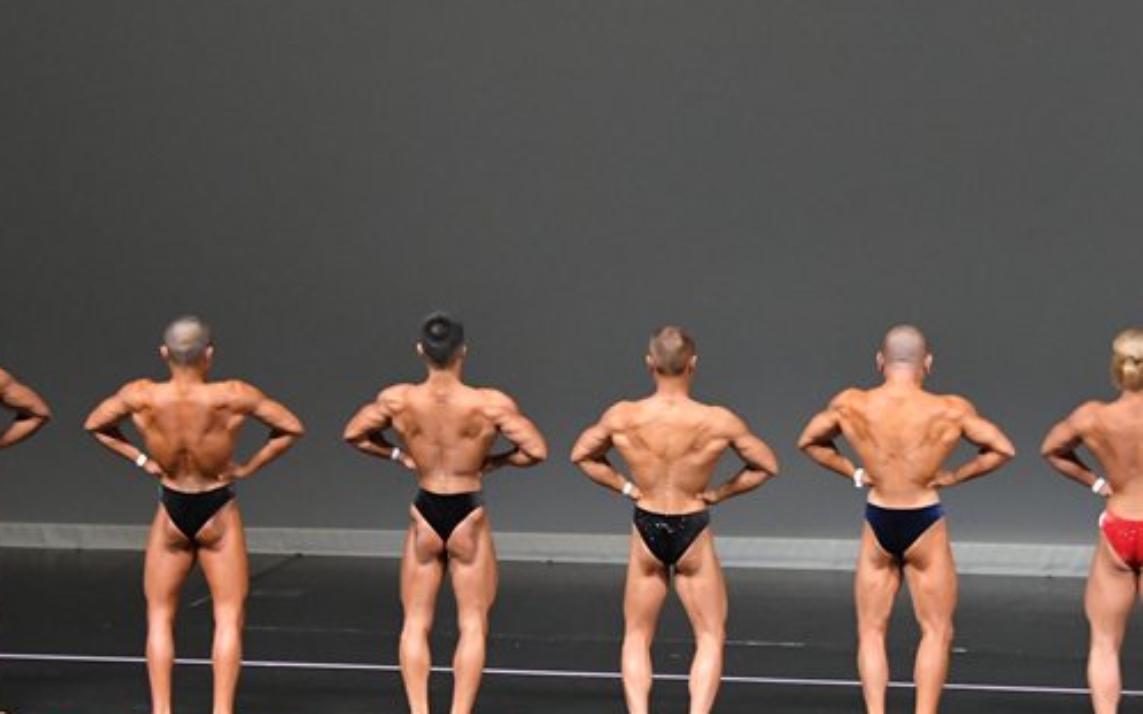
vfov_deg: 5.3
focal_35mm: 249
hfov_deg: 8.4
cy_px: 416
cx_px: 563
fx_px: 7755
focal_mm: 105
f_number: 5.6
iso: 5000
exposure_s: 1/400
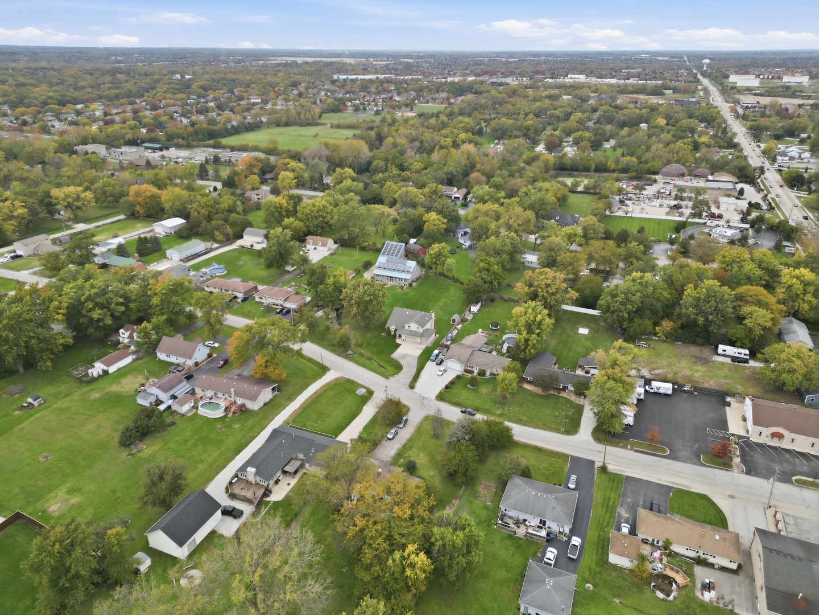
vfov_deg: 56.8
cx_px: 410
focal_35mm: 24
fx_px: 568
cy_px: 308
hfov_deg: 71.6
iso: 200
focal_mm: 6.7
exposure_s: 1/640
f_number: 1.7
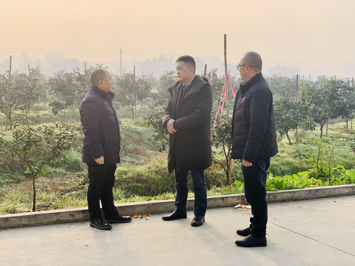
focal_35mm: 52
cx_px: 178
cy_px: 133
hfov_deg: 36.8
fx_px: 533
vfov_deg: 28.0
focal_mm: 6
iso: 16
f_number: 2.4
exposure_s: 1/695
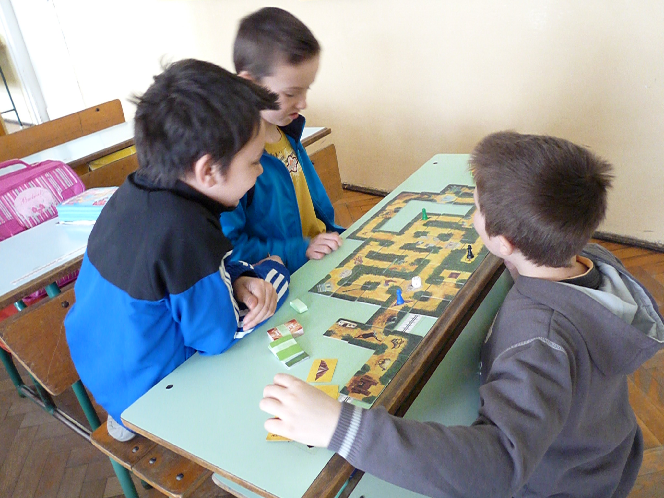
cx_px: 332
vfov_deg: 51.4
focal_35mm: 27
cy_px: 249
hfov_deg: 65.3
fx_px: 518
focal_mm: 4.8
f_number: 2.8
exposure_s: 1/15
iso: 800
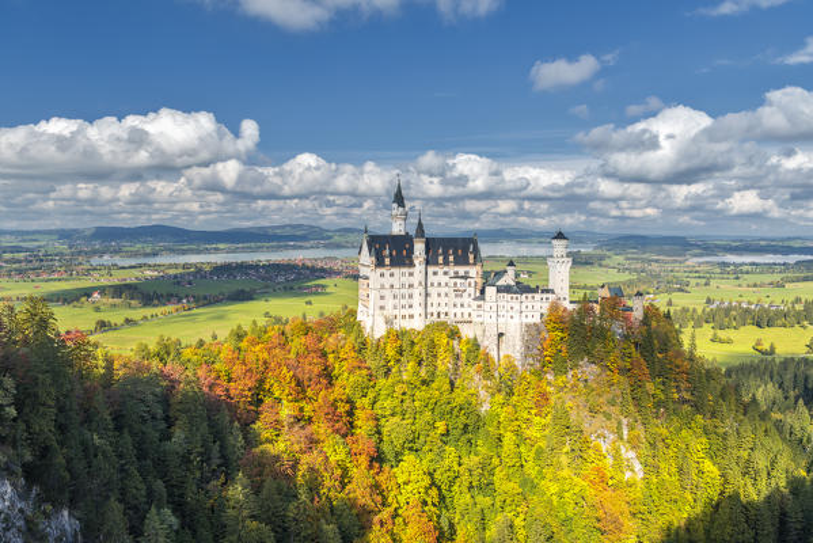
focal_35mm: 24
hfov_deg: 73.7
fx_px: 542
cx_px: 406
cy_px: 272
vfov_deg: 53.2
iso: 200
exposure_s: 1/160
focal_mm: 24
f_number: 8
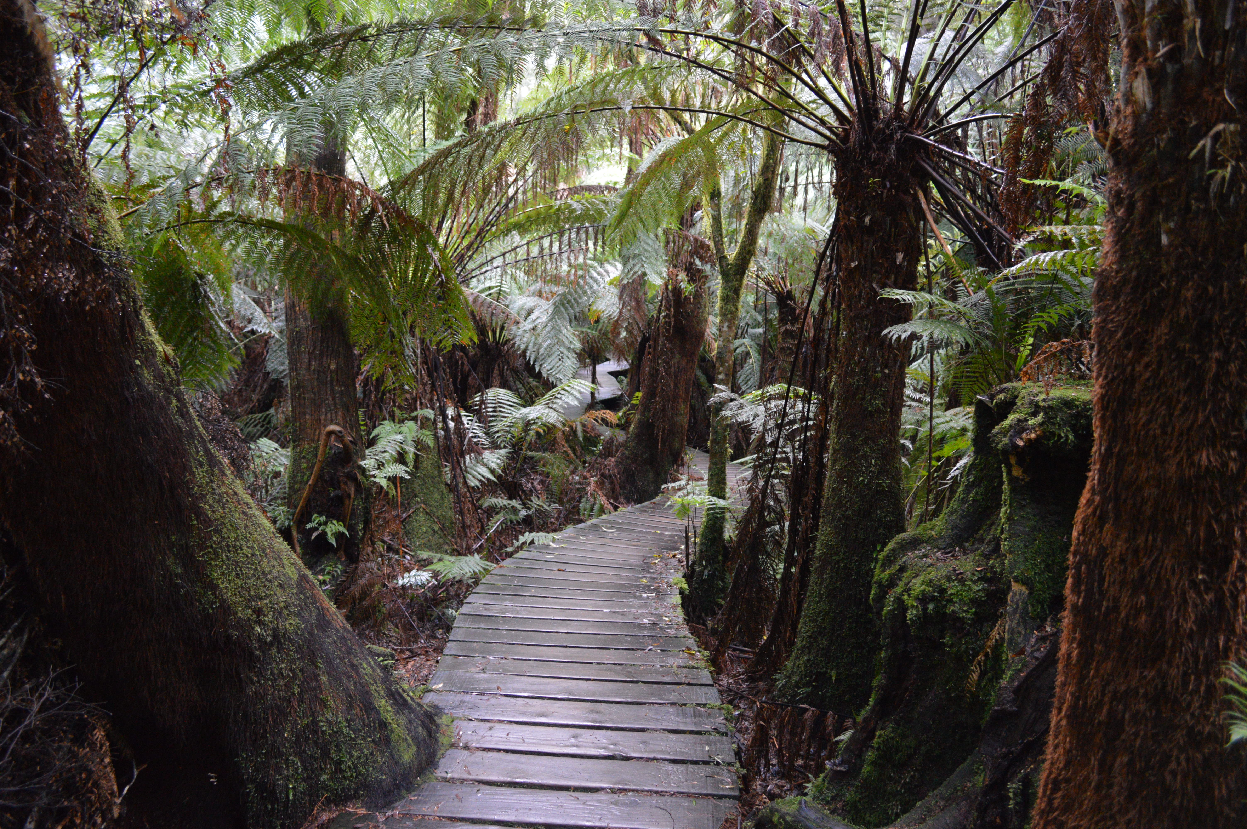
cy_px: 414
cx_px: 624
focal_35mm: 27
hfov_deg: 67.4
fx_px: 934
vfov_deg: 47.8
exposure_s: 1/15
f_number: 3.5
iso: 1600
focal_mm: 18
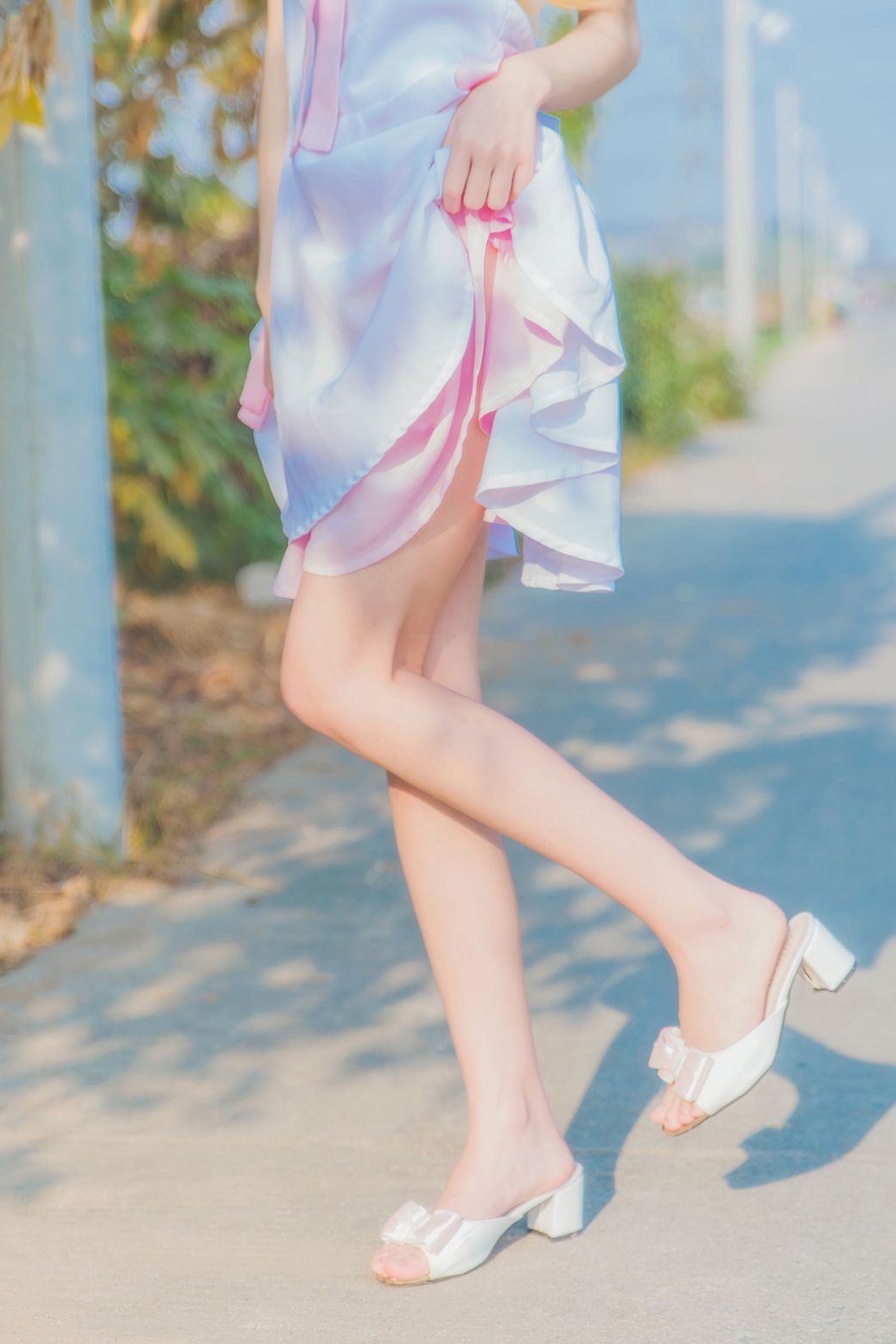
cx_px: 413
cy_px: 677
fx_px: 3023
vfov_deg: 25.1
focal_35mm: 81
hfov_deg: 16.9
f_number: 2.8
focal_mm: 70
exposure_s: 1/640
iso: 80
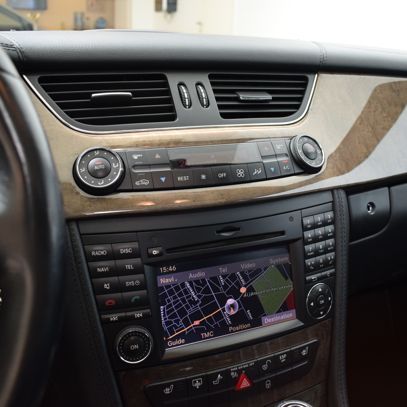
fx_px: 466
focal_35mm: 35
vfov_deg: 47.2
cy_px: 201
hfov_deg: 47.2
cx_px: 217
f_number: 4.5
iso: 800
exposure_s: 1/100
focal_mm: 18
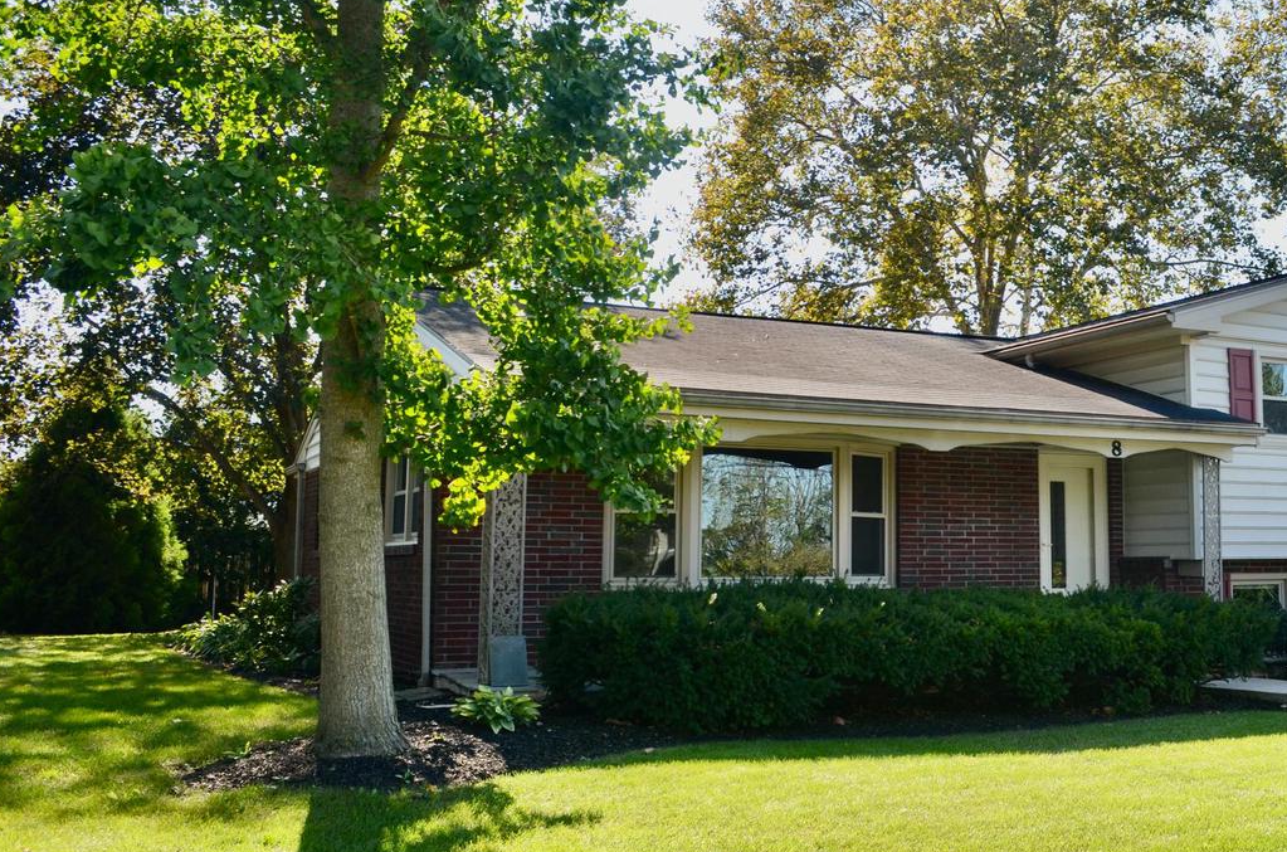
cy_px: 338
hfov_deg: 49.6
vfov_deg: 34.8
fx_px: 1355
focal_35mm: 38
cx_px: 888
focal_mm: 18
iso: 200
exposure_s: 1/200
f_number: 7.1
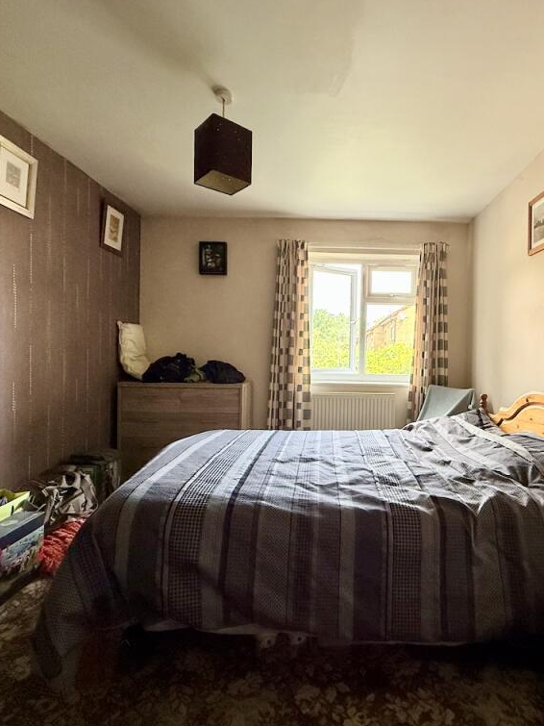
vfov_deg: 84.7
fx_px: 398
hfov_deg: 67.5
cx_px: 344
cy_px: 363
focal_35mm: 19
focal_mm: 2.22
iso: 200
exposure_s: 1/99
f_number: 2.2
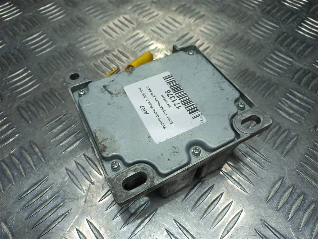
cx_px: 159
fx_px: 230
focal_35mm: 25
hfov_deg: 69.4
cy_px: 120
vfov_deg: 54.9
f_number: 1.8
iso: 25
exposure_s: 1/100
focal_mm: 4.6
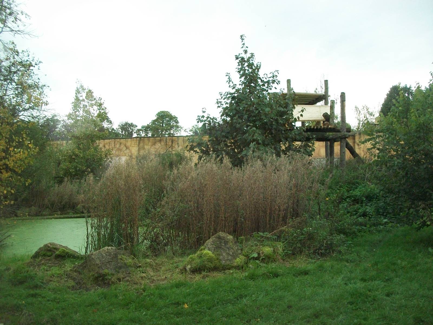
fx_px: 400
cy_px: 162
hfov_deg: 56.8
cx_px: 216
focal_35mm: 32
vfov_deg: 44.2
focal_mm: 5.7
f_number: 2.9
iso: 280
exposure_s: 1/500
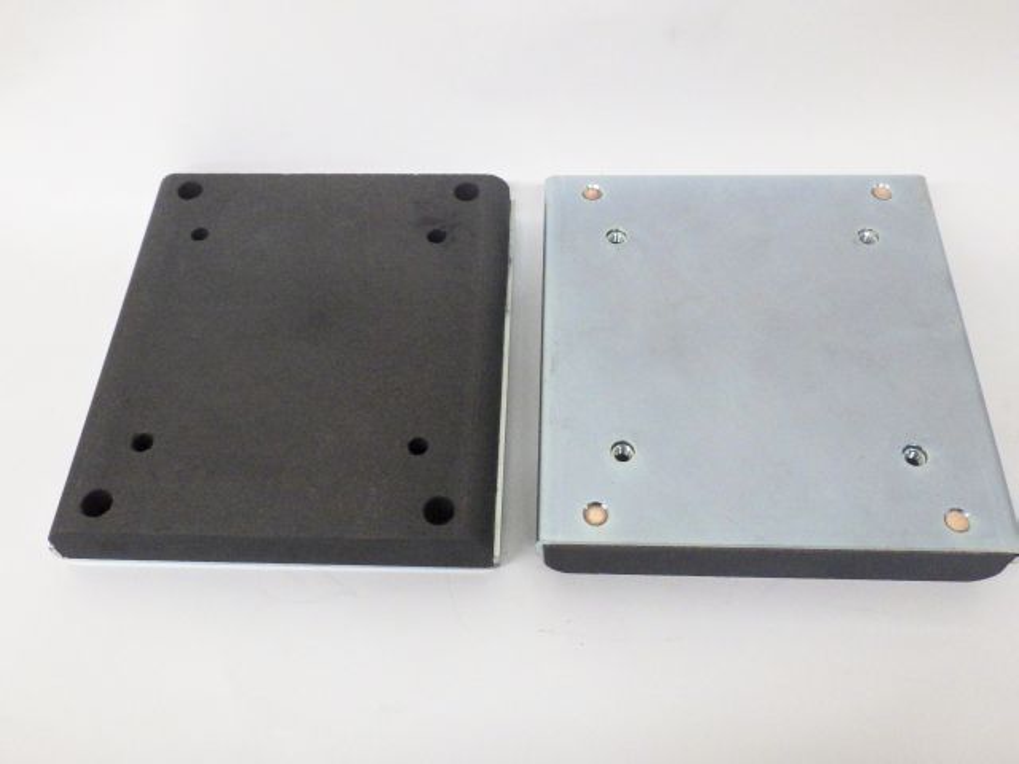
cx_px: 510
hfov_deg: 54.0
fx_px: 1001
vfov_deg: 41.8
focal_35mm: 34
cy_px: 382
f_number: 3.8
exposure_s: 1/50
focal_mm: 6.1
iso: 250
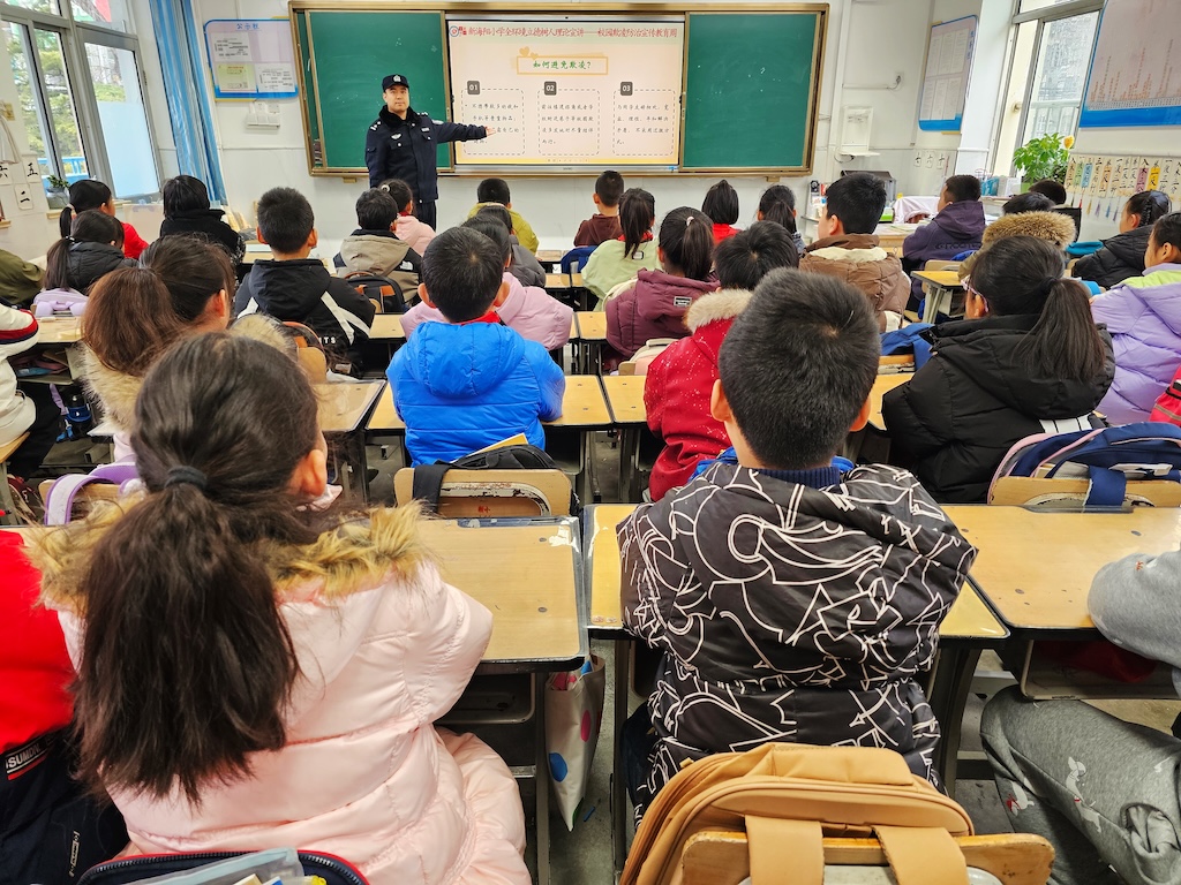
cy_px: 442
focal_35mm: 23
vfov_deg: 58.9
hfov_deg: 73.9
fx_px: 785
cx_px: 590
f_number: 1.7
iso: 200
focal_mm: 6.3
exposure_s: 1/100
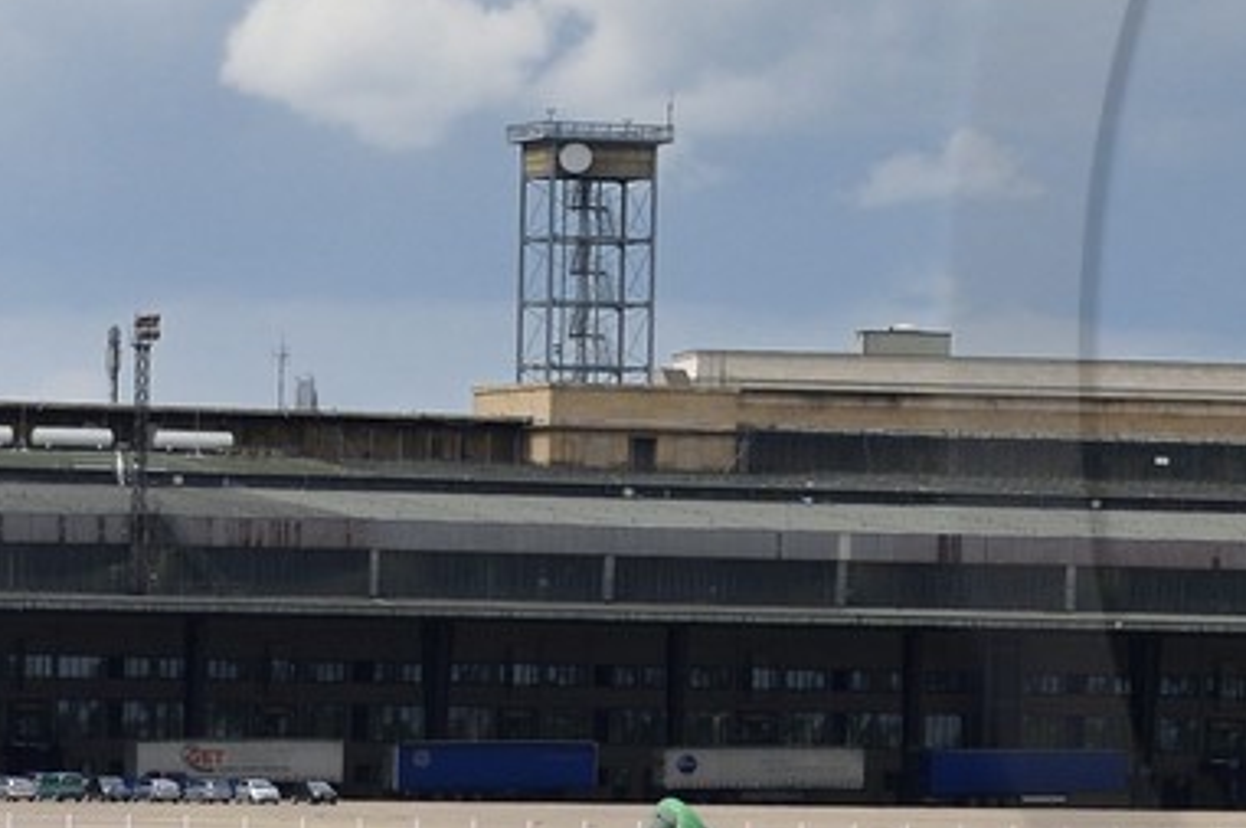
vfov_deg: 3.8
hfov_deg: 5.7
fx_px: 12340
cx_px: 2279
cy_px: 363
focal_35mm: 357
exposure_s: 1/640
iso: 800
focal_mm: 85
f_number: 13
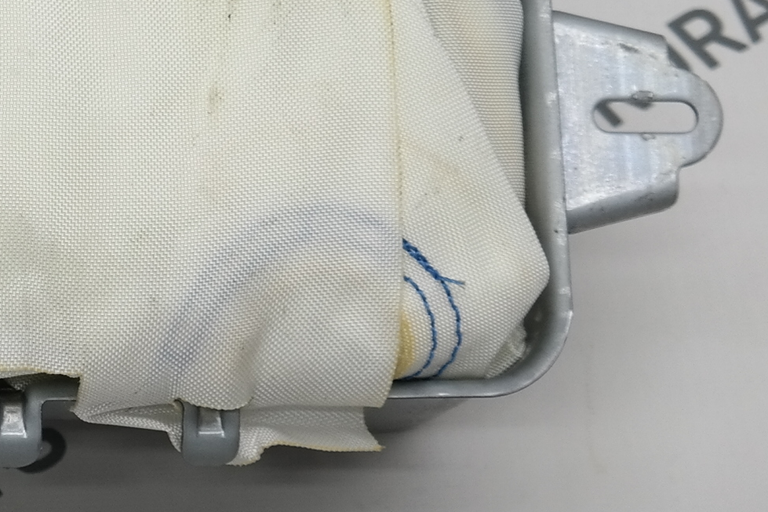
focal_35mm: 143
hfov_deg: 13.8
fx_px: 3051
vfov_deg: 9.6
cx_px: -242
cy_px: 199
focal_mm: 24
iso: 100
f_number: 4
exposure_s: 1/100
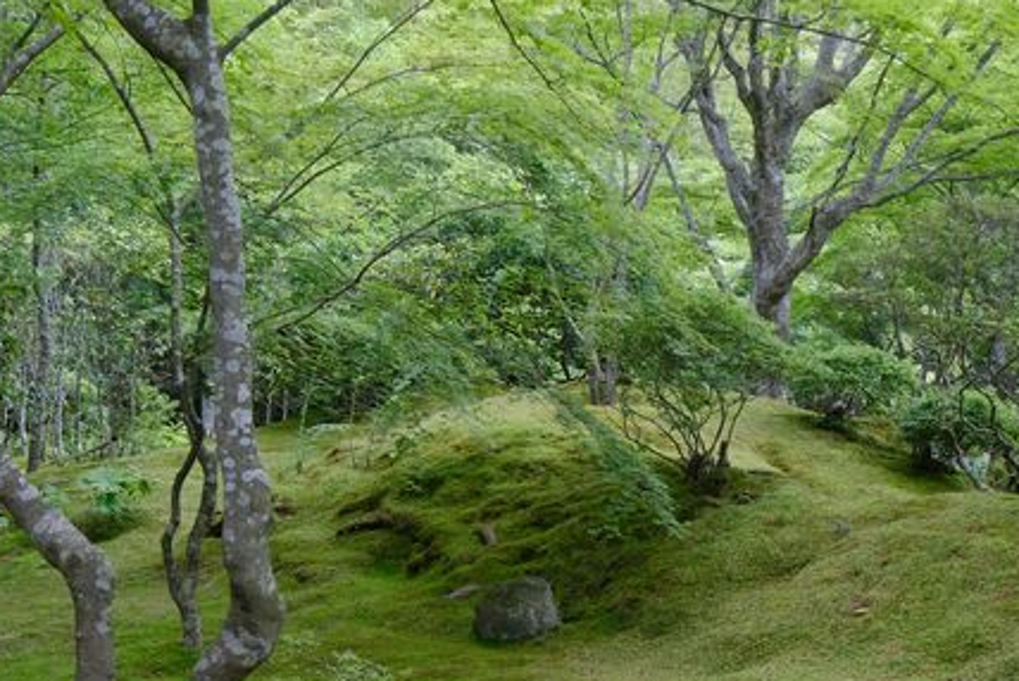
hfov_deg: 32.2
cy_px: 611
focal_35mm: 62
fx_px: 1756
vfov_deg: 21.5
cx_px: 657
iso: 1000
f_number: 4
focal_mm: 21.2
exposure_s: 1/400
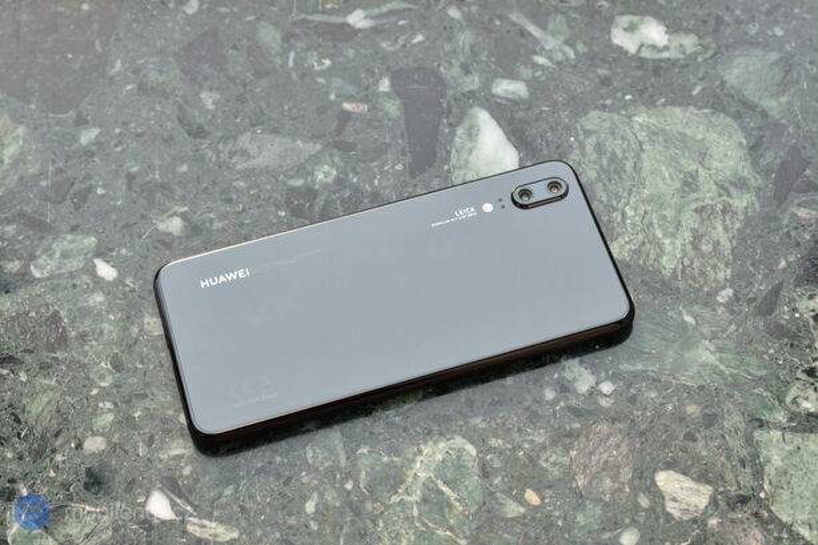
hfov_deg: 28.1
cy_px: 272
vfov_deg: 18.9
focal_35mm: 72
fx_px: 1635
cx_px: 409
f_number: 9
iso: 400
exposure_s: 1/320
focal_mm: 48
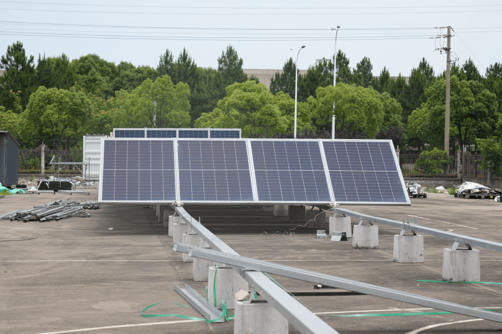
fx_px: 1464
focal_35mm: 105
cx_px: 251
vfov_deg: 13.0
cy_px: 167
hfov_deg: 19.5
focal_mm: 105
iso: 250
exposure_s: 1/400
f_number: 9
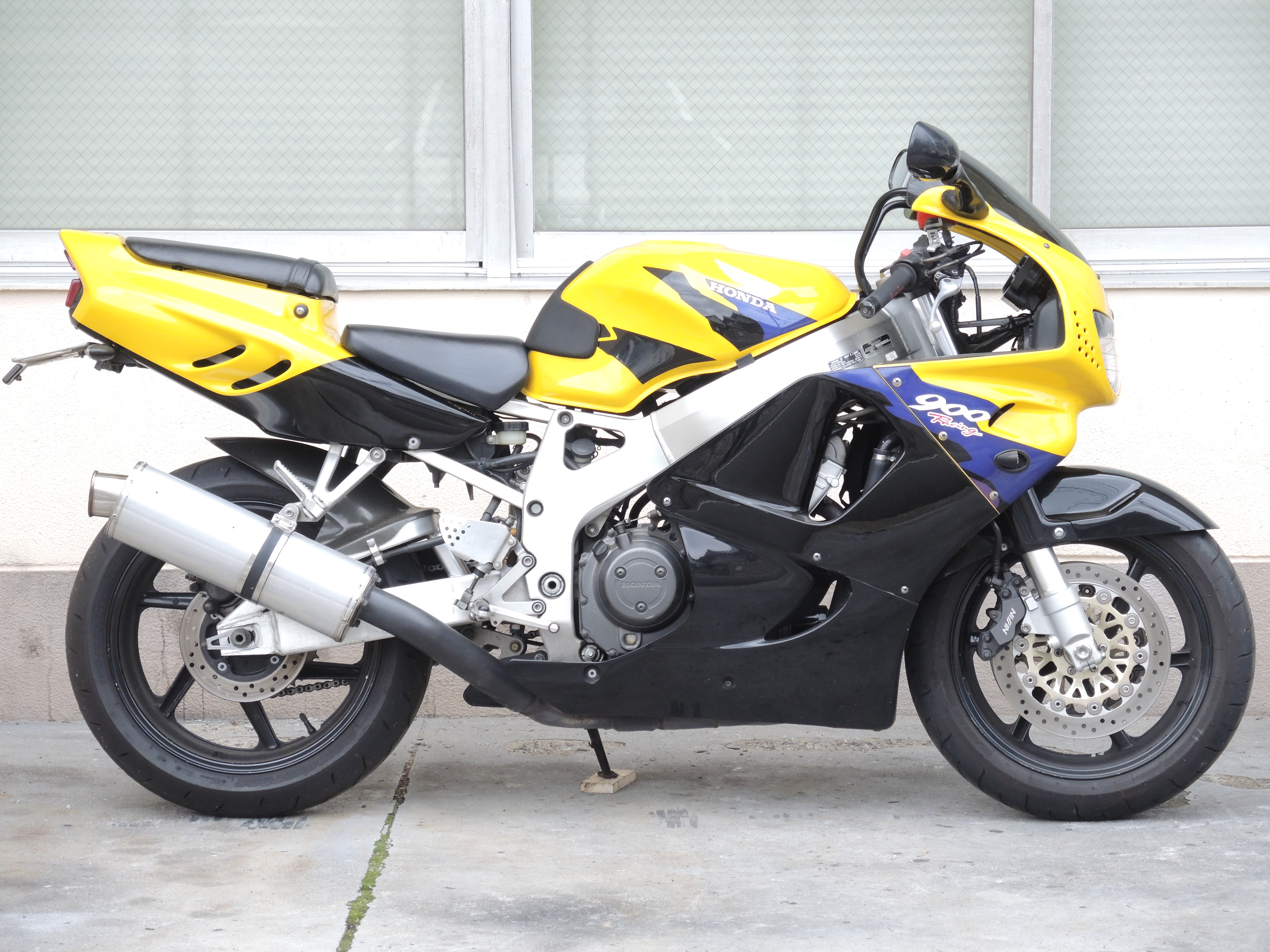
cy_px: 476
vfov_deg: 12.7
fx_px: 4293
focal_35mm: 117
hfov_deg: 16.8
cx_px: 635
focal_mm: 25
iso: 400
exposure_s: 1/60
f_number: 3.5
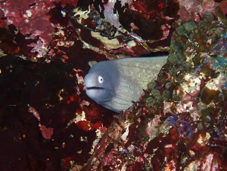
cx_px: 114
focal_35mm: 100
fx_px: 656
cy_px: 86
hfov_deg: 19.6
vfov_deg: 14.8
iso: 400
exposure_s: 1/200
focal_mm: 18
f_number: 6.3
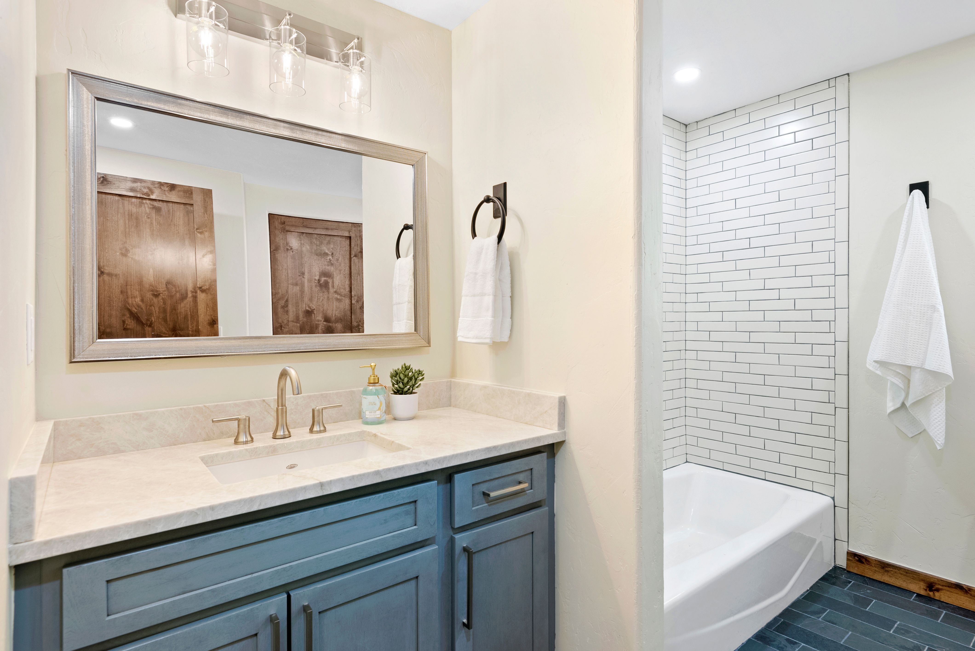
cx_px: 488
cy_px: 326
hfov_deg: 86.9
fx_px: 515
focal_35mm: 19
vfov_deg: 64.6
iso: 400
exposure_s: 1/2.5
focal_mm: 19
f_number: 8
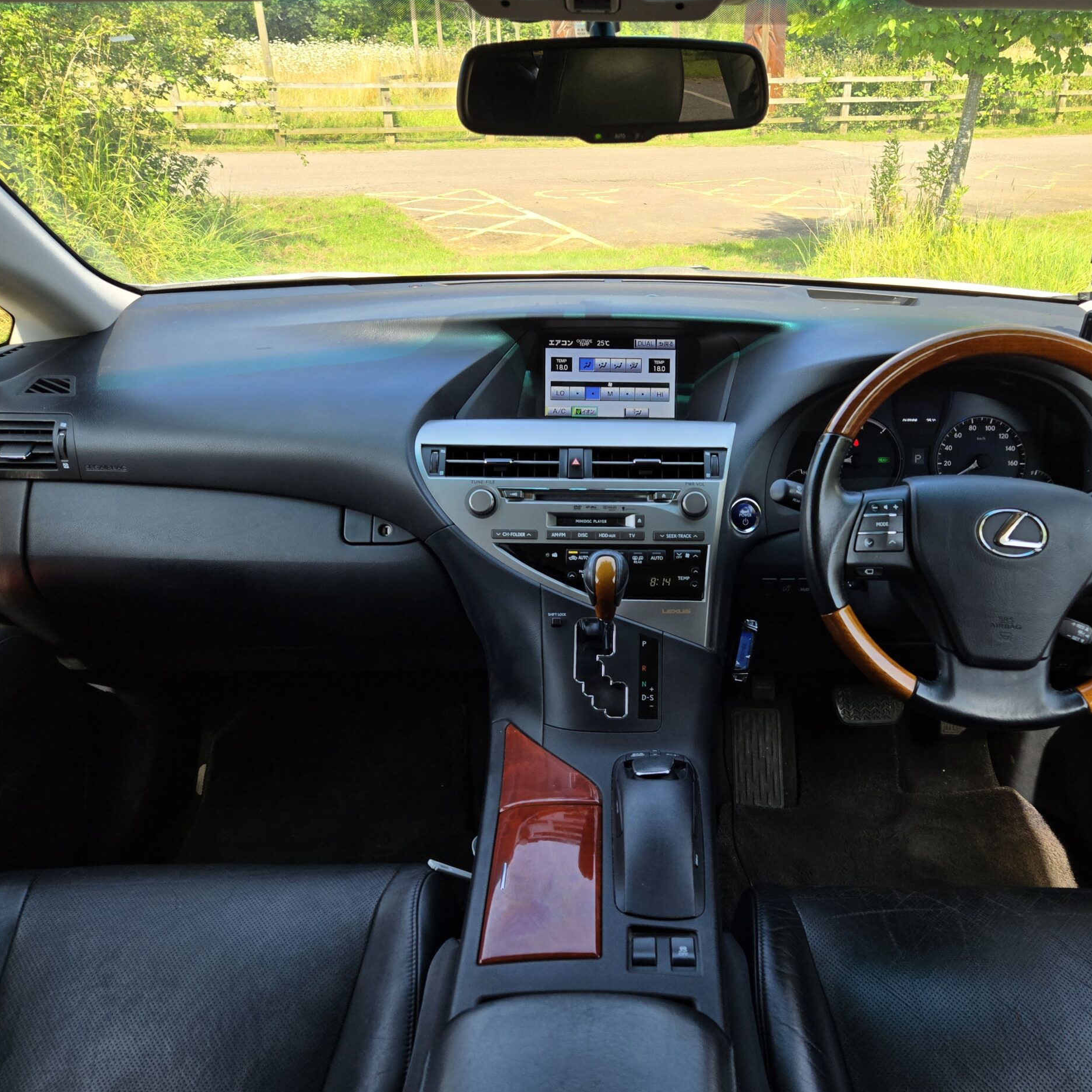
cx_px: 637
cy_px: 560
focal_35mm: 28
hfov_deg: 57.0
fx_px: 999
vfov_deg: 57.3
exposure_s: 1/1053
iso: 80
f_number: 1.8
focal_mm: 5.4
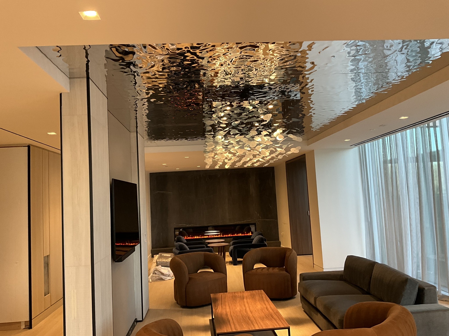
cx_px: 224
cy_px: 168
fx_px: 376
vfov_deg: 48.2
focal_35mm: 29
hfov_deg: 61.7
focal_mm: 3
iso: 100
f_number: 1.8
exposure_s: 1/60
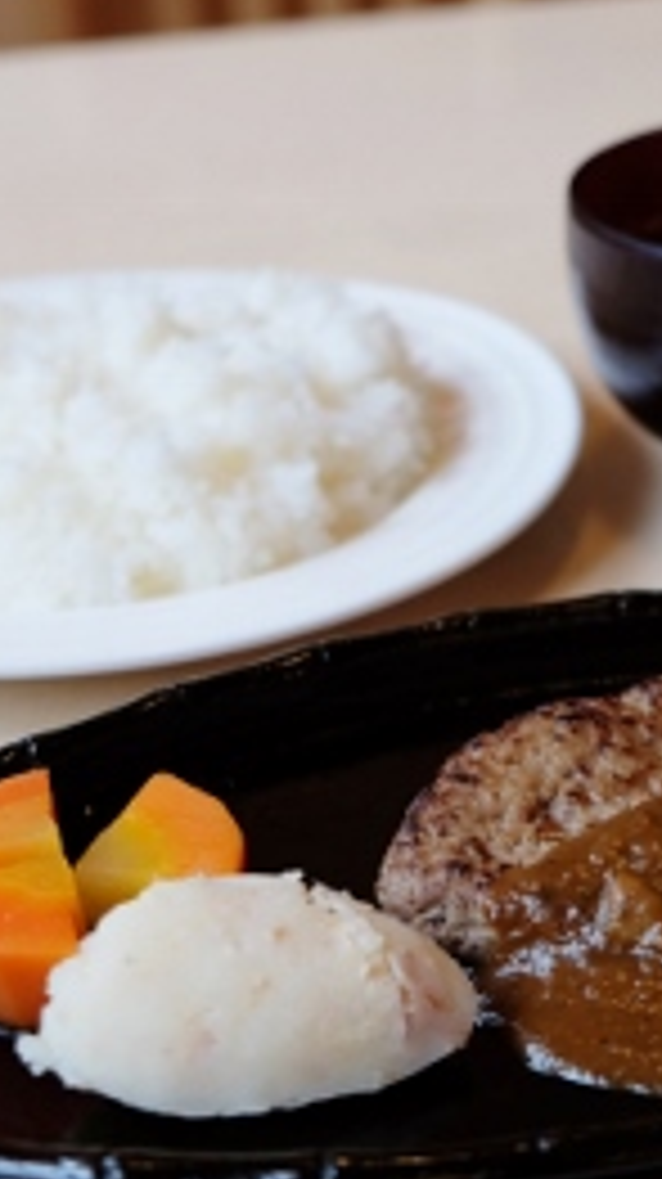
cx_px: 734
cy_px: 610
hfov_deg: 15.4
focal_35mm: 76
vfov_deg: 27.9
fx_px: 2376
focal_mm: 25.4
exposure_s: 1/110
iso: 400
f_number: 3.2
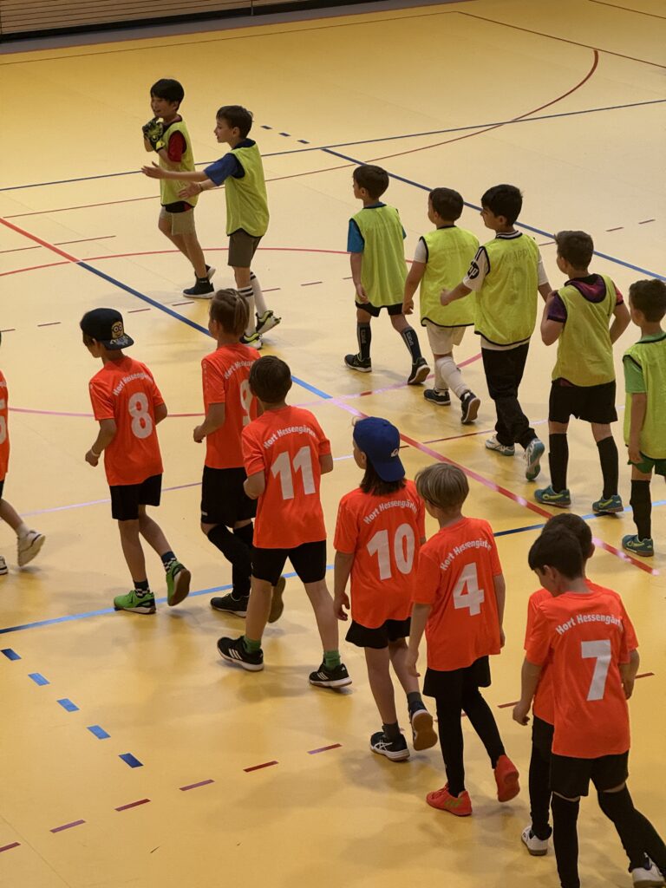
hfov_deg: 12.3
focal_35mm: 120
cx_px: 333
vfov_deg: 16.4
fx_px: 3078
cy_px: 444
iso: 64
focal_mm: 15.66
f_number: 2.8
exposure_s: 1/99
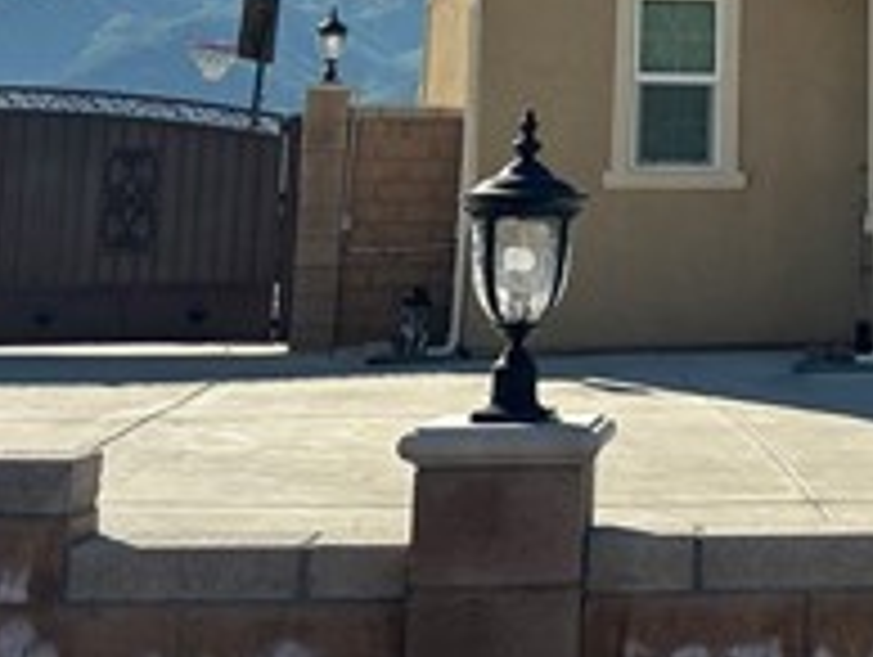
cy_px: -130
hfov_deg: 23.4
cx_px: 922
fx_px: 1995
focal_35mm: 79
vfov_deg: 17.8
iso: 80
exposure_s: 1/5525
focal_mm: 6.86
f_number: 1.78
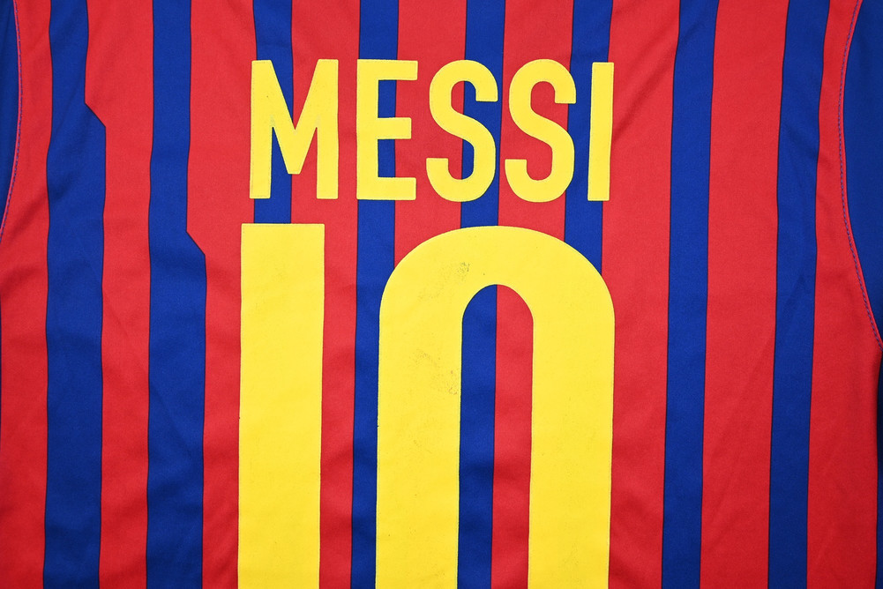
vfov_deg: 41.7
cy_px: 294
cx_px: 442
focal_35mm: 32
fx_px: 773
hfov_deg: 59.5
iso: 200
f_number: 4.8
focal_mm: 31.5
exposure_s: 1/100
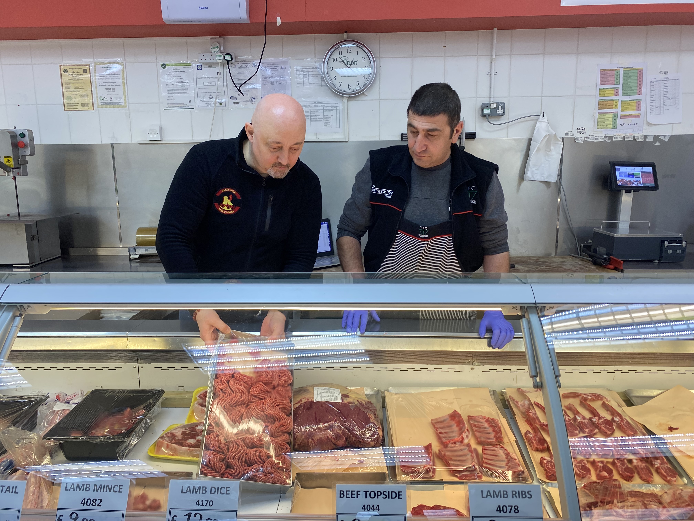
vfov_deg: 53.1
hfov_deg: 67.3
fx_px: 521
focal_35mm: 26
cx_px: 347
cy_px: 260
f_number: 1.8
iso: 100
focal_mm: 4.25
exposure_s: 1/100
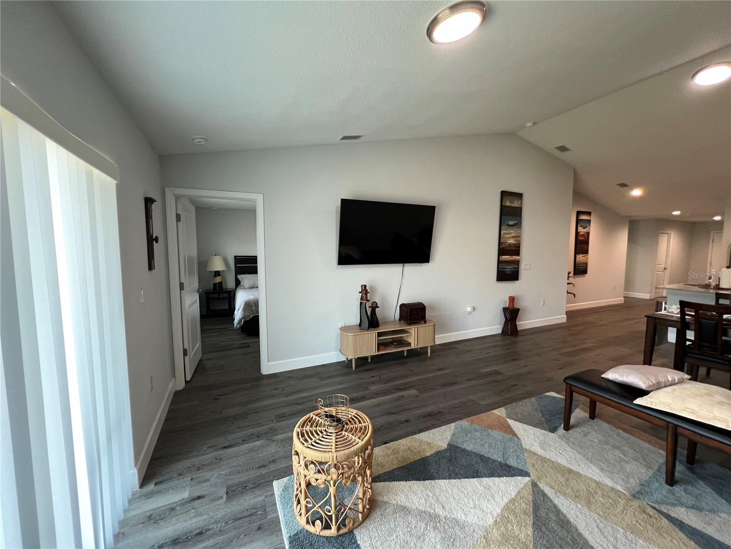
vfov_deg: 89.9
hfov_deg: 106.2
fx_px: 275
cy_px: 274
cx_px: 366
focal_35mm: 13
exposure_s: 1/60
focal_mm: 1.57
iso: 160
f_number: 1.8
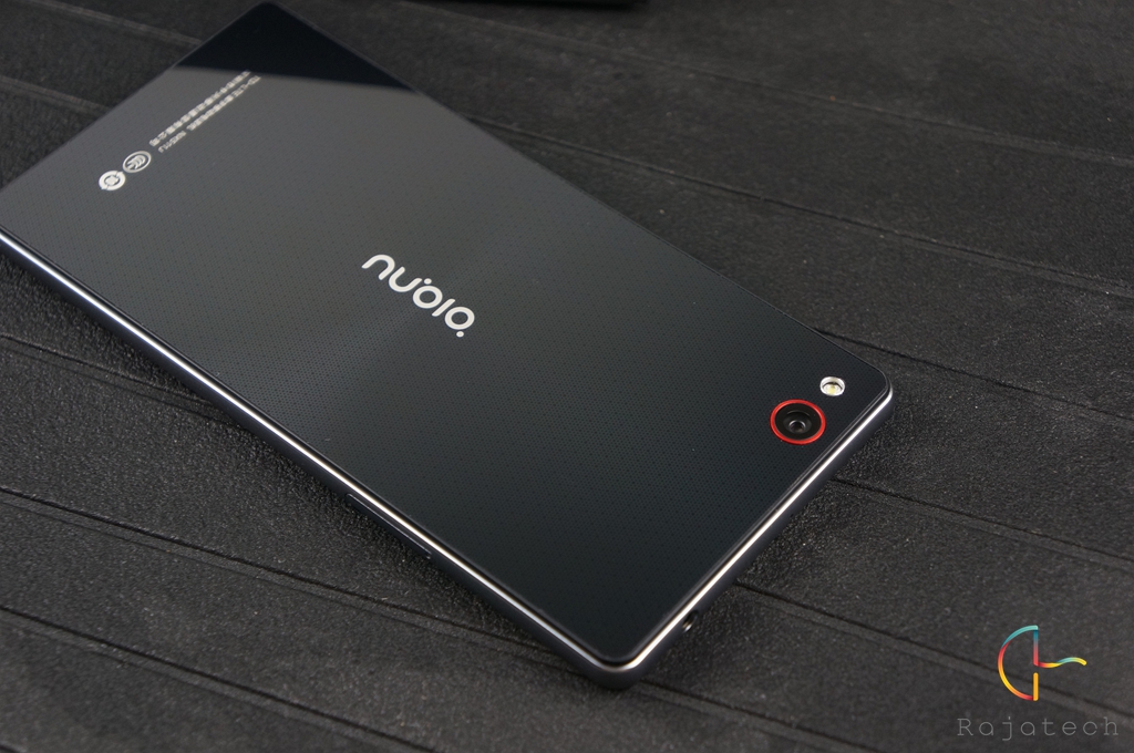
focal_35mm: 66
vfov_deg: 20.6
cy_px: 376
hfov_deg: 30.5
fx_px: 2076
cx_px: 567
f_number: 5
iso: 400
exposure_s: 1/40
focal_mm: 44
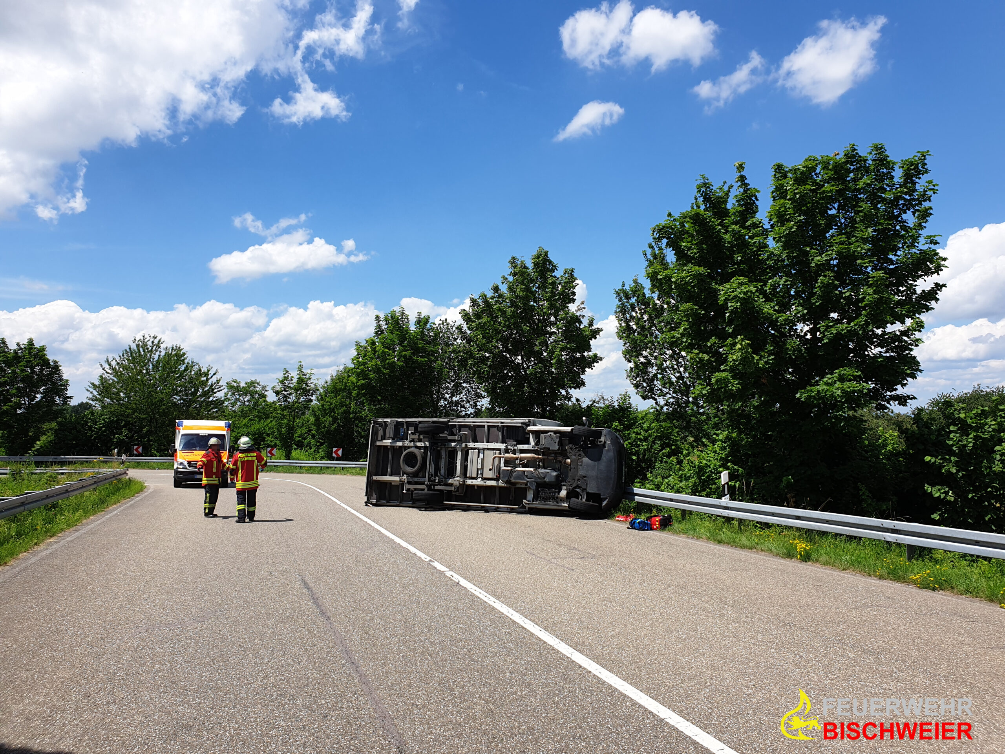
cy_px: 377
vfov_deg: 53.1
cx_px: 502
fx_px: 755
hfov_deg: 67.3
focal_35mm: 26
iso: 50
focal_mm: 4.3
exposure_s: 1/1572
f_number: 2.4
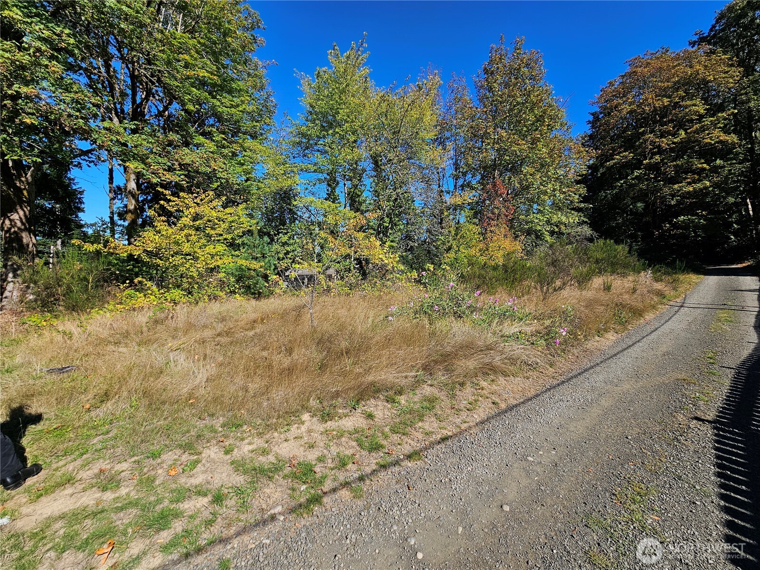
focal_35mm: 13
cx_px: 380
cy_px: 285
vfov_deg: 89.9
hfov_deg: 106.2
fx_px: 285
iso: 50
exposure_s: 1/1601
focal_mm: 2.2
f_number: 2.2
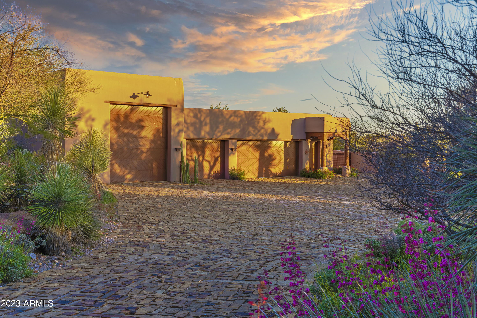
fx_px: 556
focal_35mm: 42
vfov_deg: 31.9
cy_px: 159
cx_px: 238
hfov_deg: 46.4
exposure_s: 1/320
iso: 100
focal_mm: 42
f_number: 13
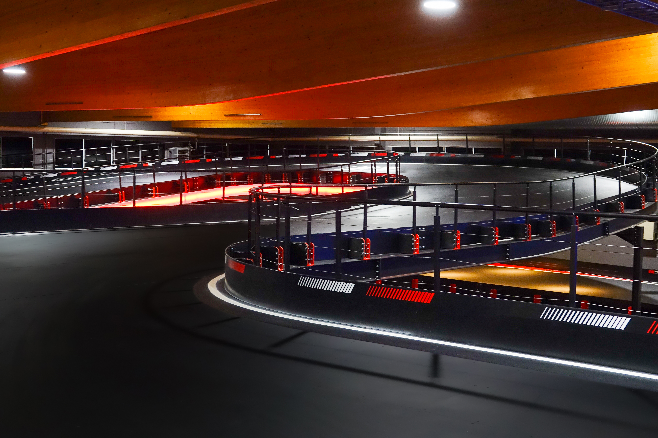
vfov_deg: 27.0
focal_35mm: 50
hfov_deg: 39.6
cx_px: 329
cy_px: 219
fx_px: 914
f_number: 3.2
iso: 640
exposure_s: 1/30
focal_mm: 18.21
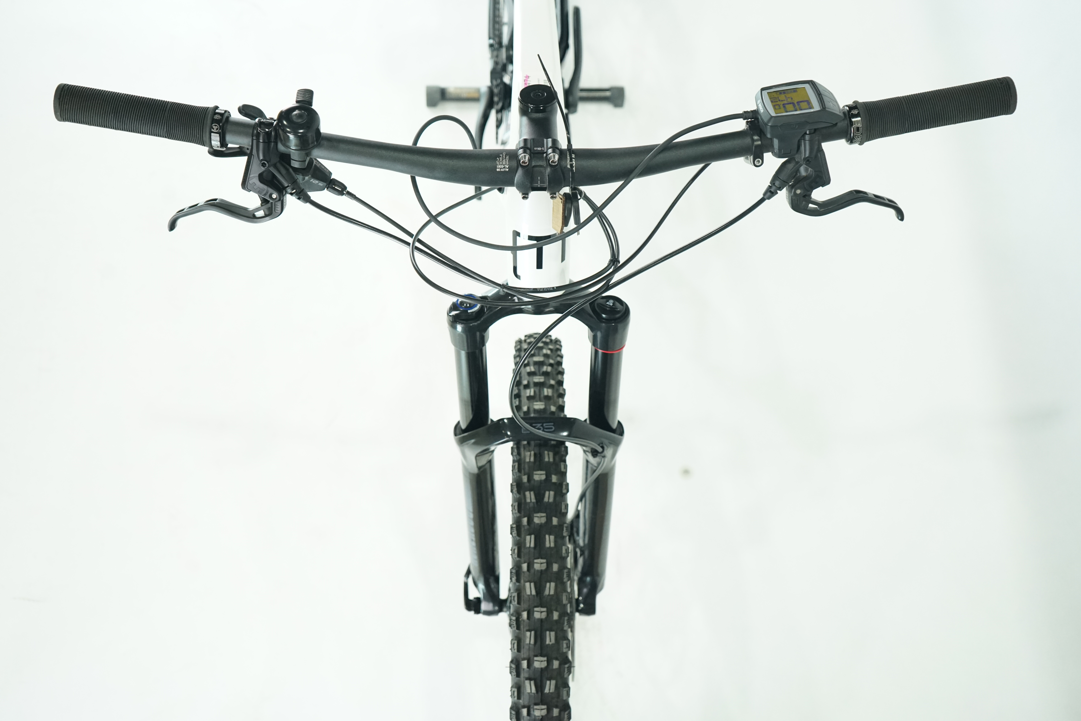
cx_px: 540
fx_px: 1021
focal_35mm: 34
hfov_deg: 55.8
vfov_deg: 38.9
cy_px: 360
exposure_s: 1/200
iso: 2500
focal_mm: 34
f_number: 5
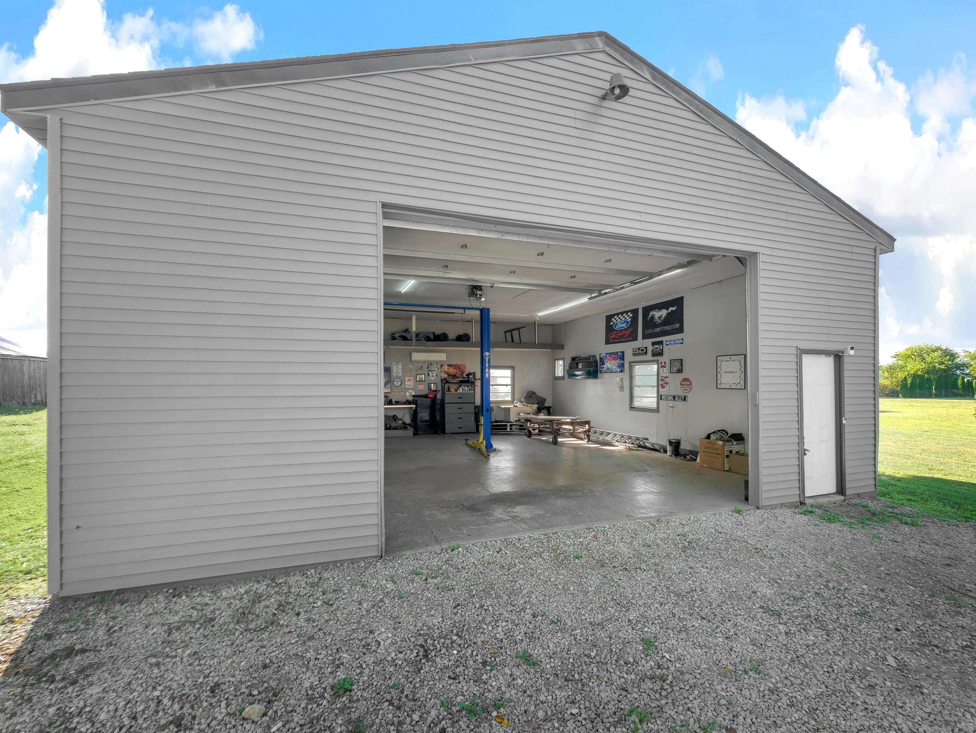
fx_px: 395
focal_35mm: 14
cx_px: 488
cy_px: 366
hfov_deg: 102.0
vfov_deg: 85.7
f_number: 7.1
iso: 400
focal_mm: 7
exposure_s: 1/50
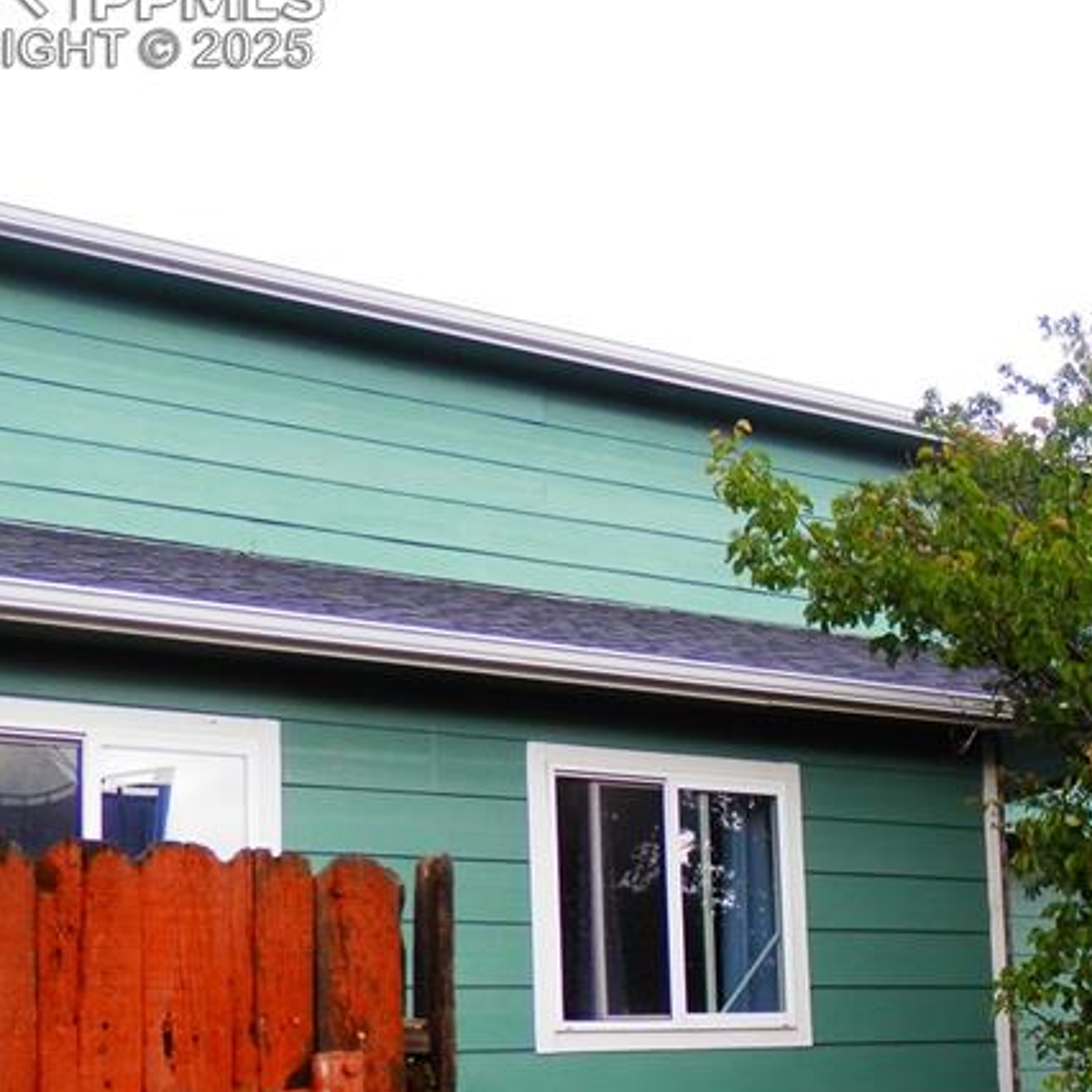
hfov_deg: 29.8
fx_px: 1892
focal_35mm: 53
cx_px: 1120
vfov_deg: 31.2
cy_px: 907
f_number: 3
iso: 80
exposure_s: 1/50
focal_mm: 4.5
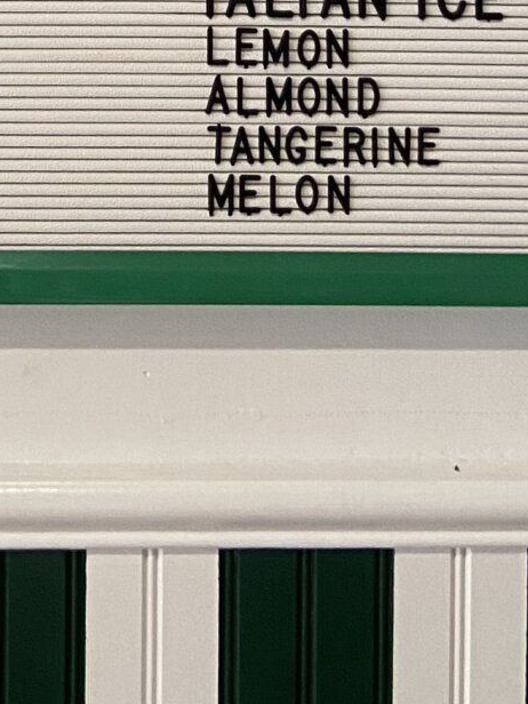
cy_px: -640
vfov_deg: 15.2
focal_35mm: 108
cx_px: -69
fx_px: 2196
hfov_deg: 13.4
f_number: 1.8
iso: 100
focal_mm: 4.25
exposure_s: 1/60
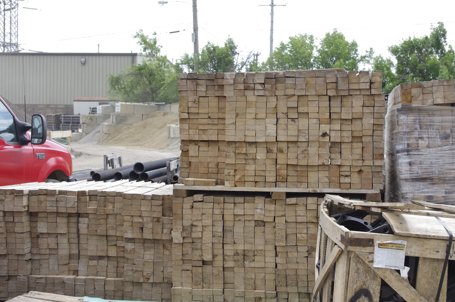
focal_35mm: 52
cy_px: 151
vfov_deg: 25.9
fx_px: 656
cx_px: 228
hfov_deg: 38.2
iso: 800
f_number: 6.3
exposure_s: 1/1000
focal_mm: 35
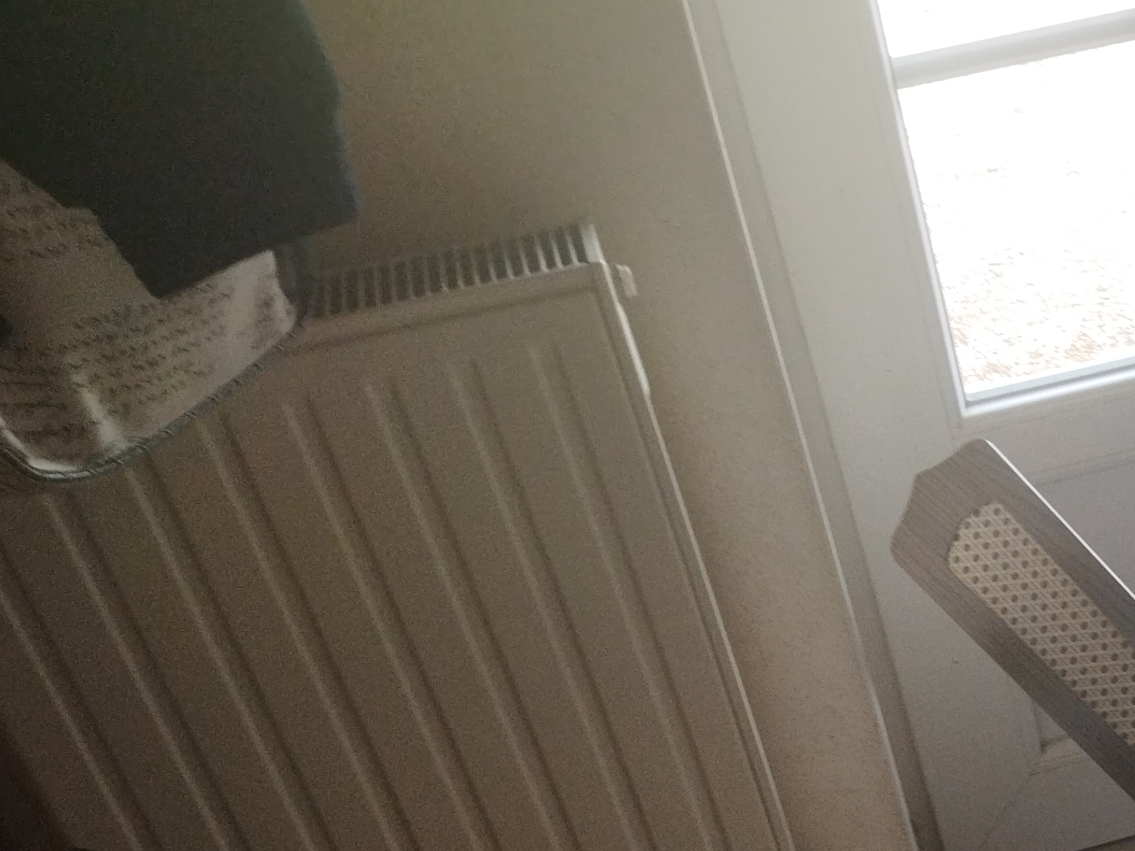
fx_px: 2295
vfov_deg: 19.5
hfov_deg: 24.9
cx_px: 1379
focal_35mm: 70
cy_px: 1082
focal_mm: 4.71
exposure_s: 1/50
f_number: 1.79
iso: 128
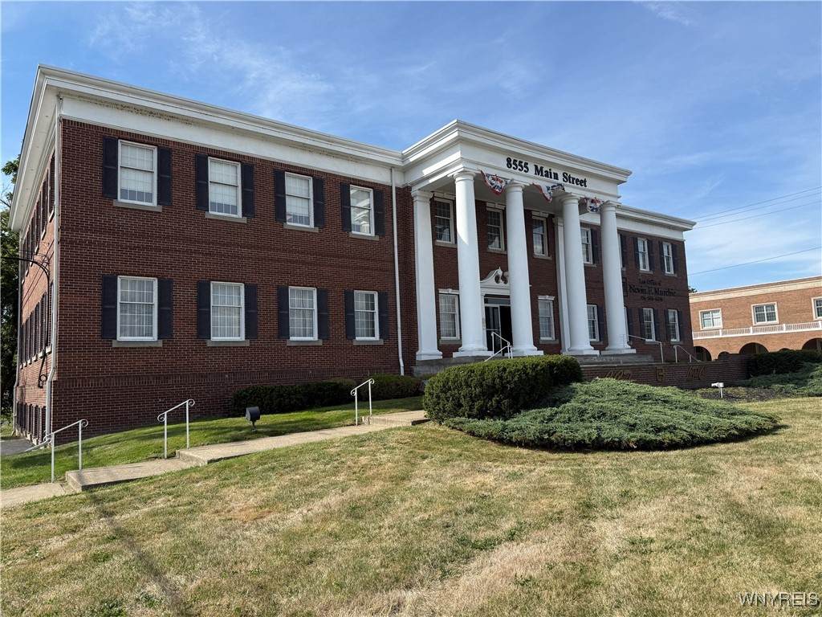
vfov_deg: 56.8
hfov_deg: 71.6
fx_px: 570
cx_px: 411
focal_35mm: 24
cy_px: 308
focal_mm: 6.76
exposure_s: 1/3425
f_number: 1.78
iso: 80
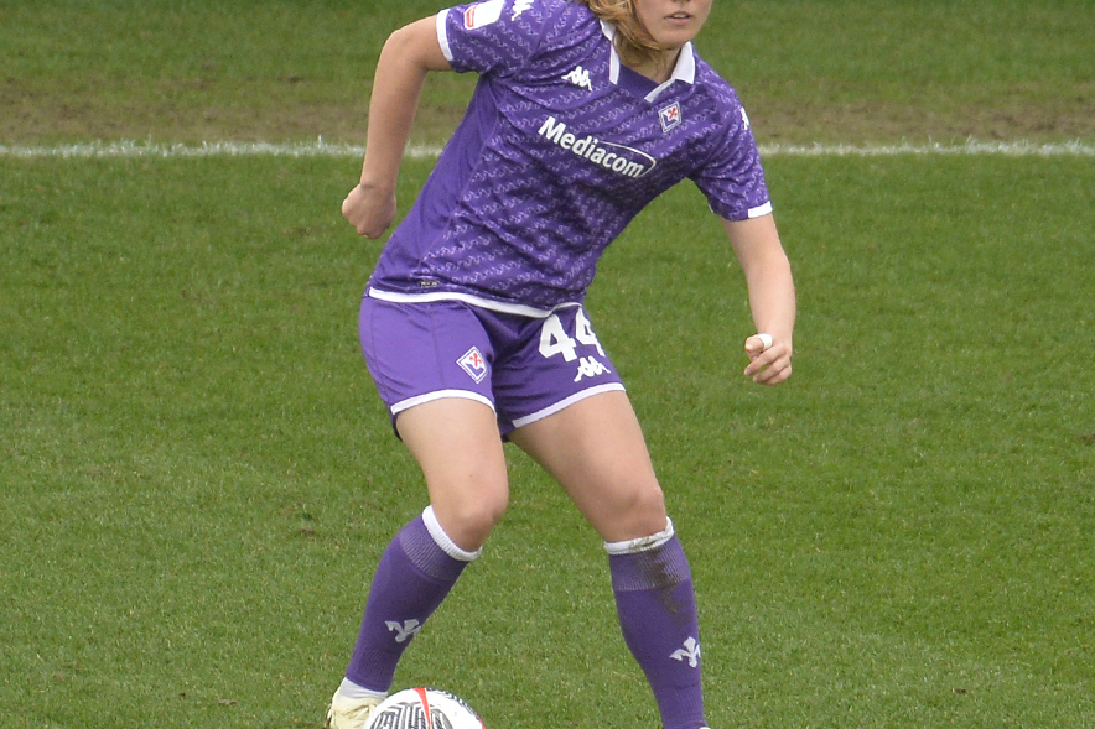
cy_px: 354
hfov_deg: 3.0
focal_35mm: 679
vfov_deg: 2.0
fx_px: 20648
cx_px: 717
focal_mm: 500
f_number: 5.6
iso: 2000
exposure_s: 1/1000
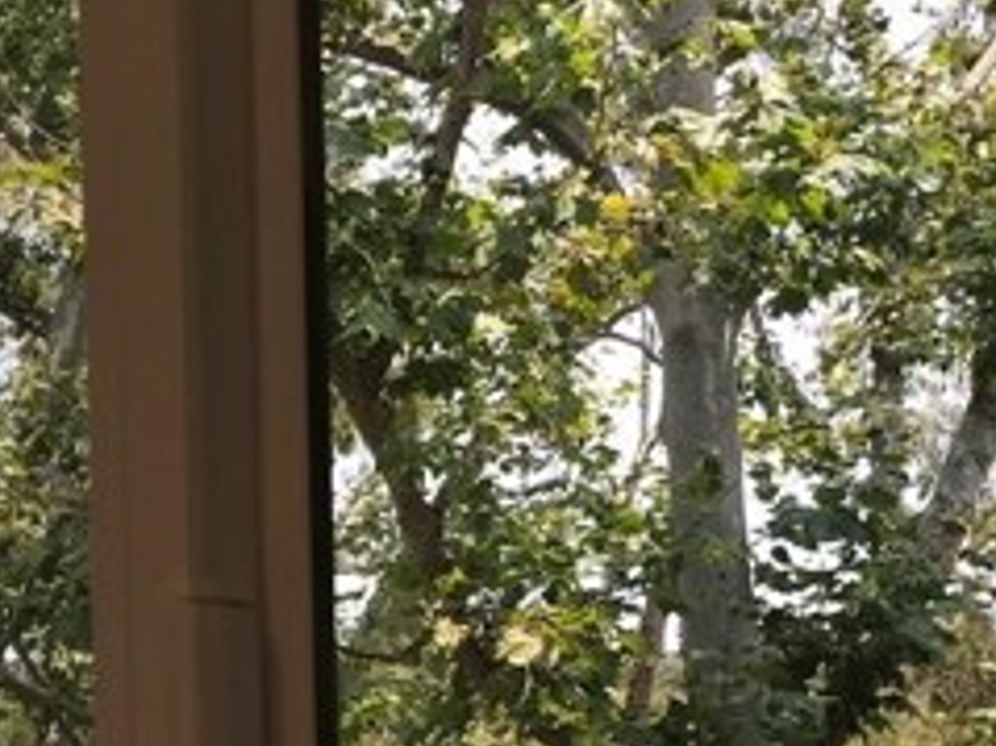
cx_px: 188
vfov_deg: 19.1
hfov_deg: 25.5
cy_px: 729
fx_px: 2157
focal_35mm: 75
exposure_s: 1/499
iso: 20
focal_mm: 3.99
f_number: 1.8
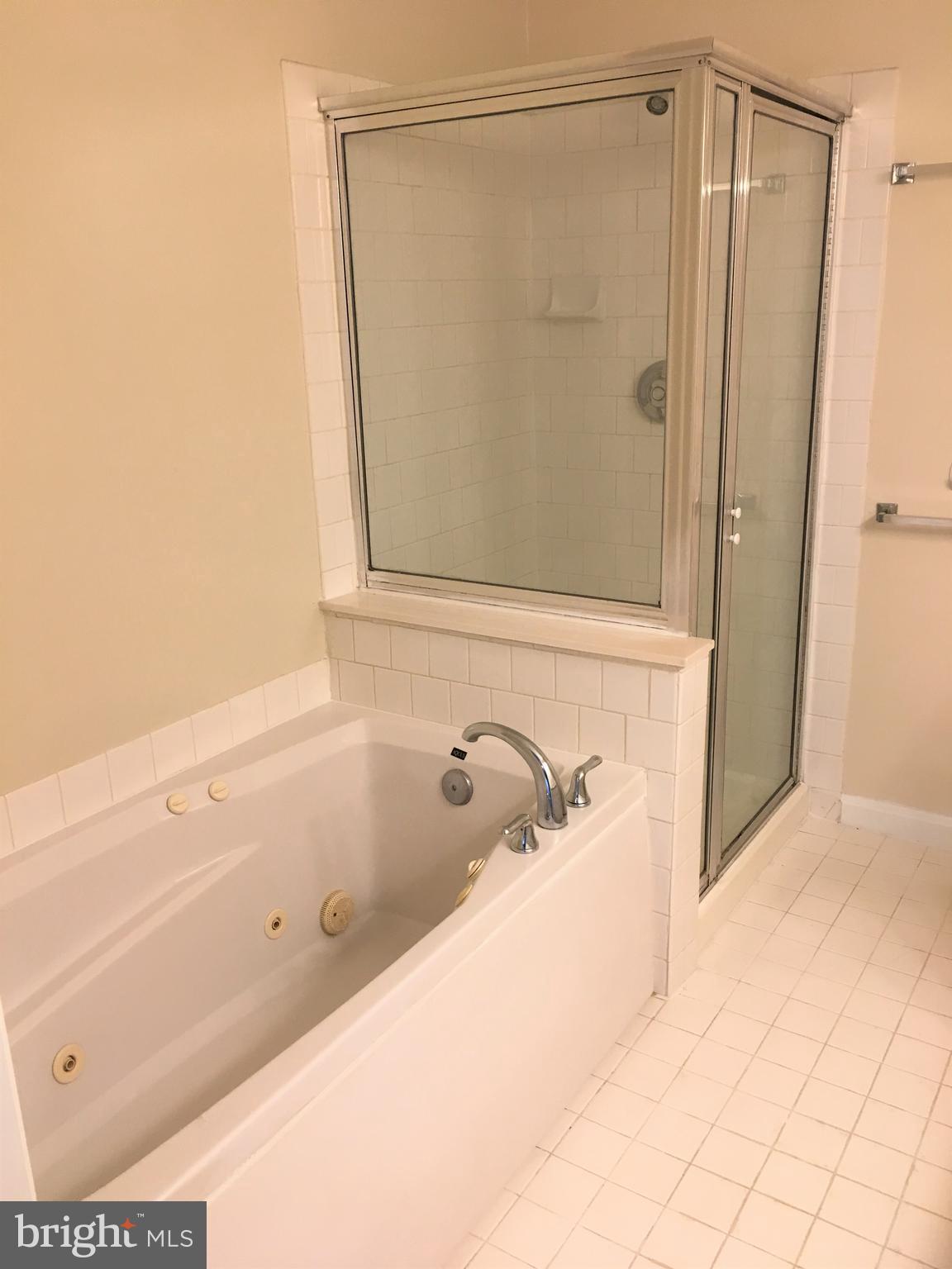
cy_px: 634
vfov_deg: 61.7
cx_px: 476
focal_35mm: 29
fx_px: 1063
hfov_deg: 48.2
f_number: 2.2
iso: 32
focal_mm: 4.15
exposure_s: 1/30
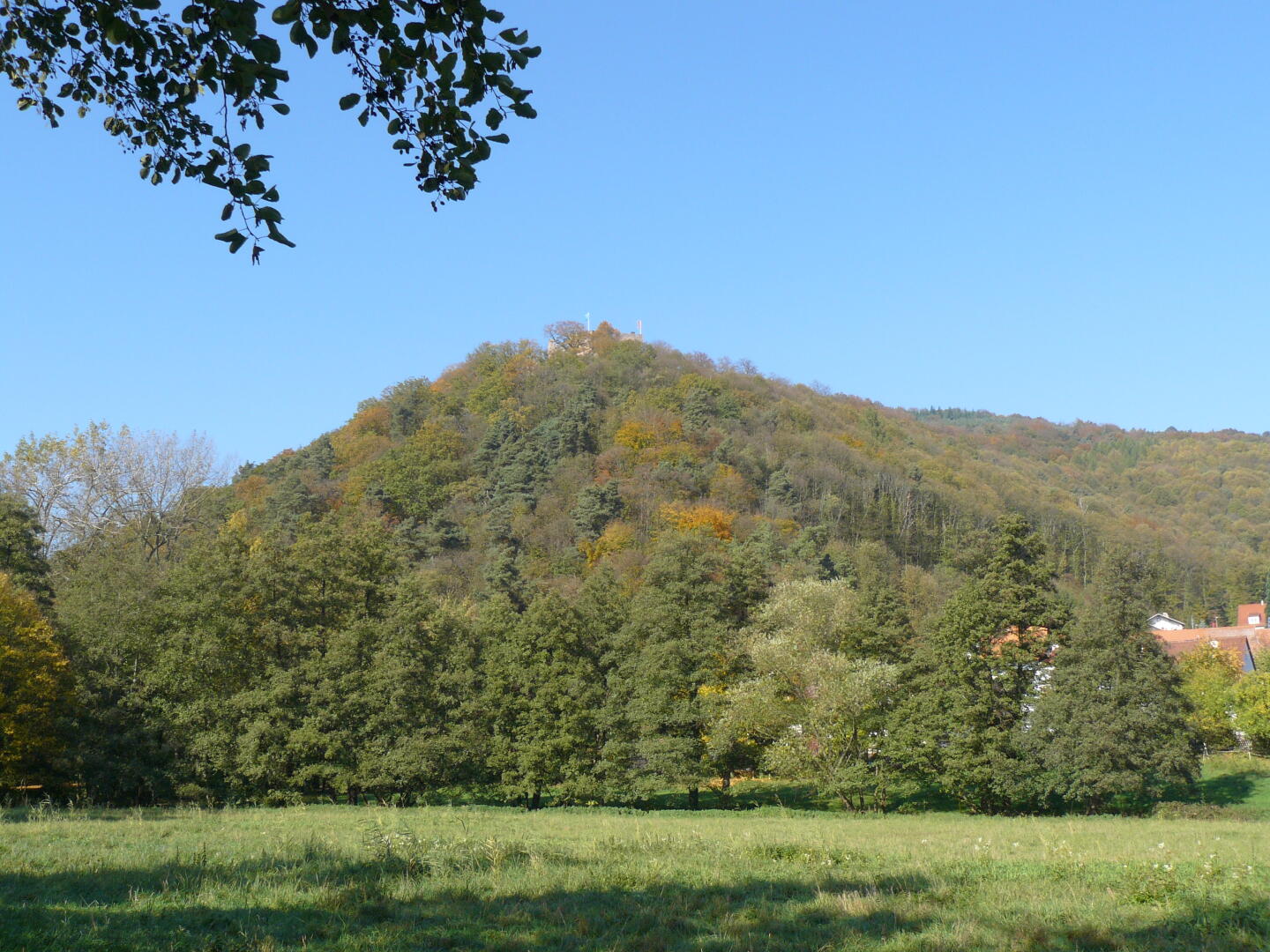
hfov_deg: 51.4
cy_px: 476
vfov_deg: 39.7
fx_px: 1321
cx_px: 635
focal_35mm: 36
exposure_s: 1/200
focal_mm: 6
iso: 100
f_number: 5.6
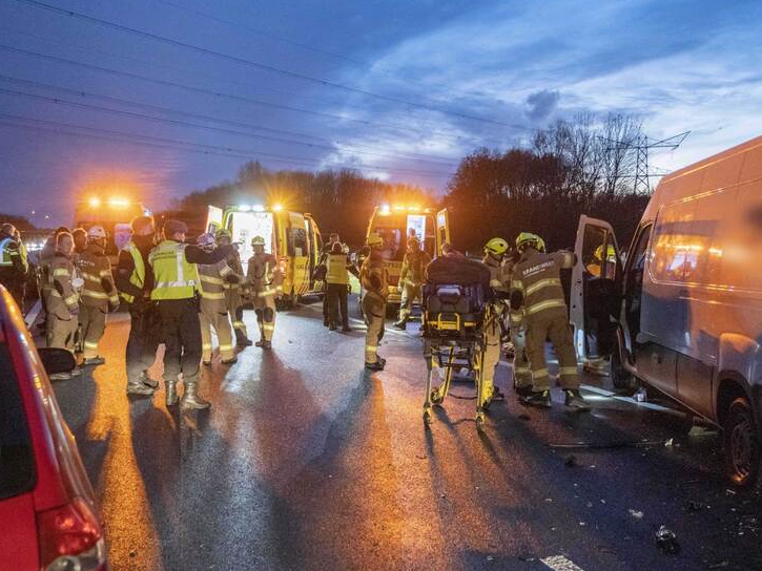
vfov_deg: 43.0
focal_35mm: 33
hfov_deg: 55.2
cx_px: 329
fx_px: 727
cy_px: 284
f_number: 4
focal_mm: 30
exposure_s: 1/100
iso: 12800
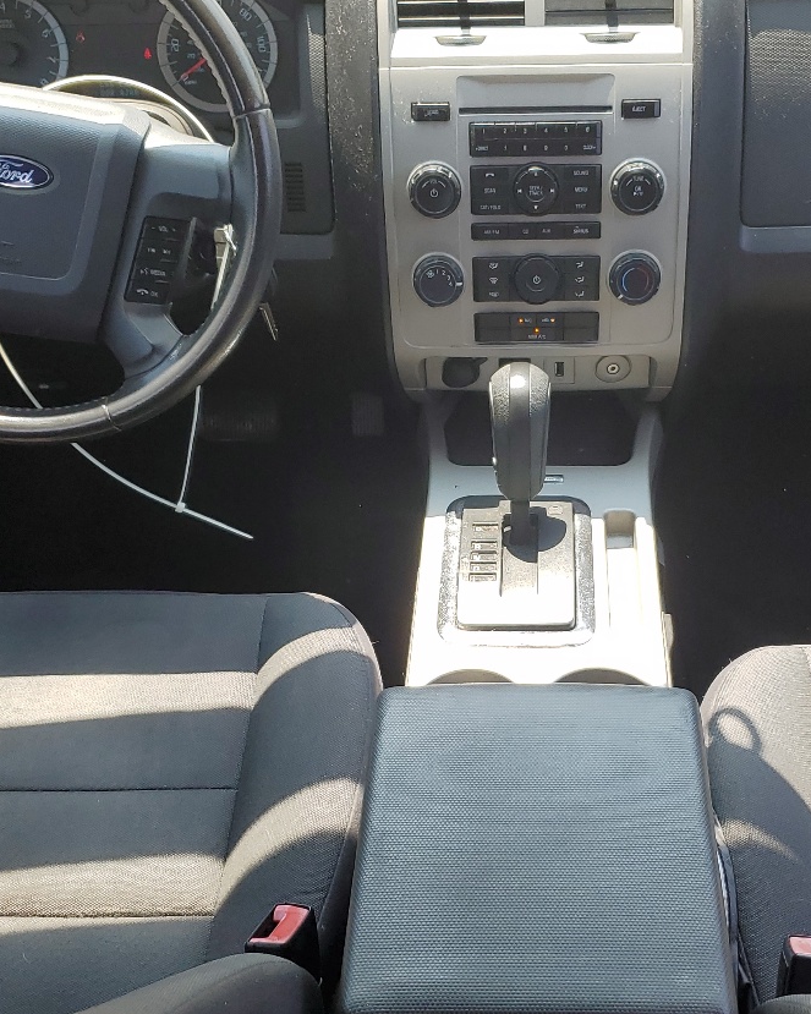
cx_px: 487
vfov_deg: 37.9
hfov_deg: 30.8
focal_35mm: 49
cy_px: 594
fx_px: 1470
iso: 50
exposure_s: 1/370
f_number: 1.5
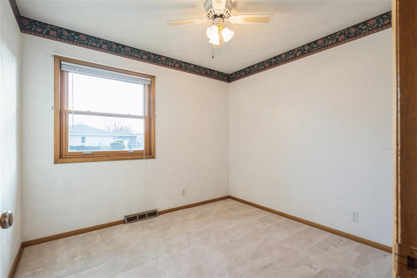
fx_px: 197
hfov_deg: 93.3
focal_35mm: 17
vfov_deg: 70.4
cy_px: 139
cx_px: 208
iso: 800
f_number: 8
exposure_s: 1/50
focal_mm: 17
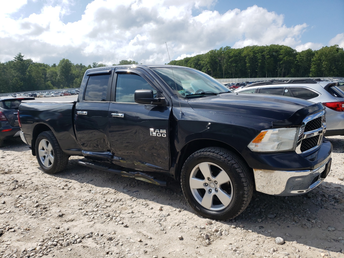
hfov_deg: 67.3
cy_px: 129
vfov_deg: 53.1
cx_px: 172
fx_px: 258
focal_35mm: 26
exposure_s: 1/3333
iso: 50
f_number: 1.5
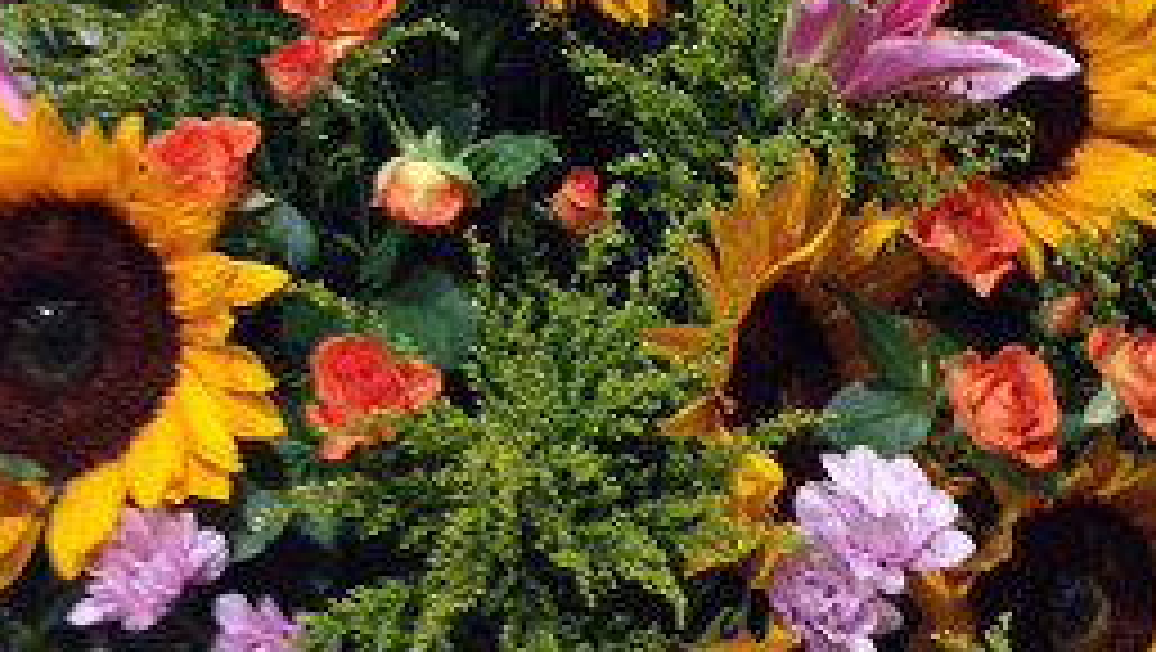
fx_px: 1933
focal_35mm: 63
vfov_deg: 17.5
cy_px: -279
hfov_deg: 33.2
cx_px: 463
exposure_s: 1/20
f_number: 2.4
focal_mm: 4.13
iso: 64
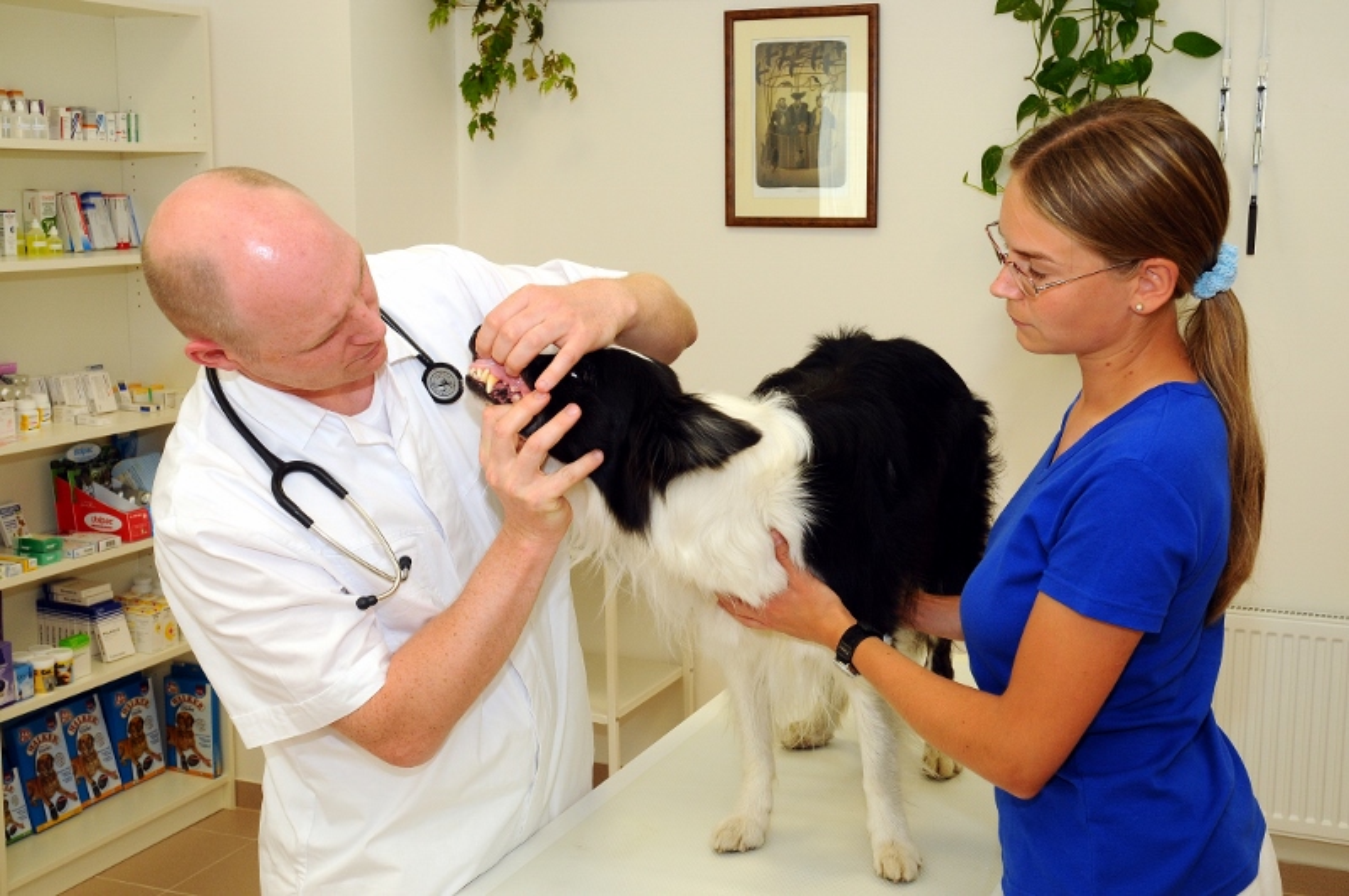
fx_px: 1740
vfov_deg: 28.9
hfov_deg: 42.4
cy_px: 448
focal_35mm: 46
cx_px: 674
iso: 400
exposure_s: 1/125
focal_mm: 31
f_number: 8
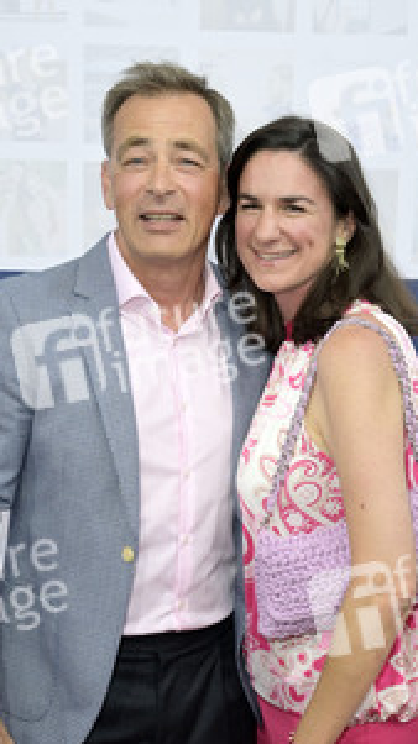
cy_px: 475
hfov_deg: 18.8
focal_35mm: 64
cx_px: 210
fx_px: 1263
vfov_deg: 32.7
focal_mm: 46
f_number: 7.1
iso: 640
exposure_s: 1/125
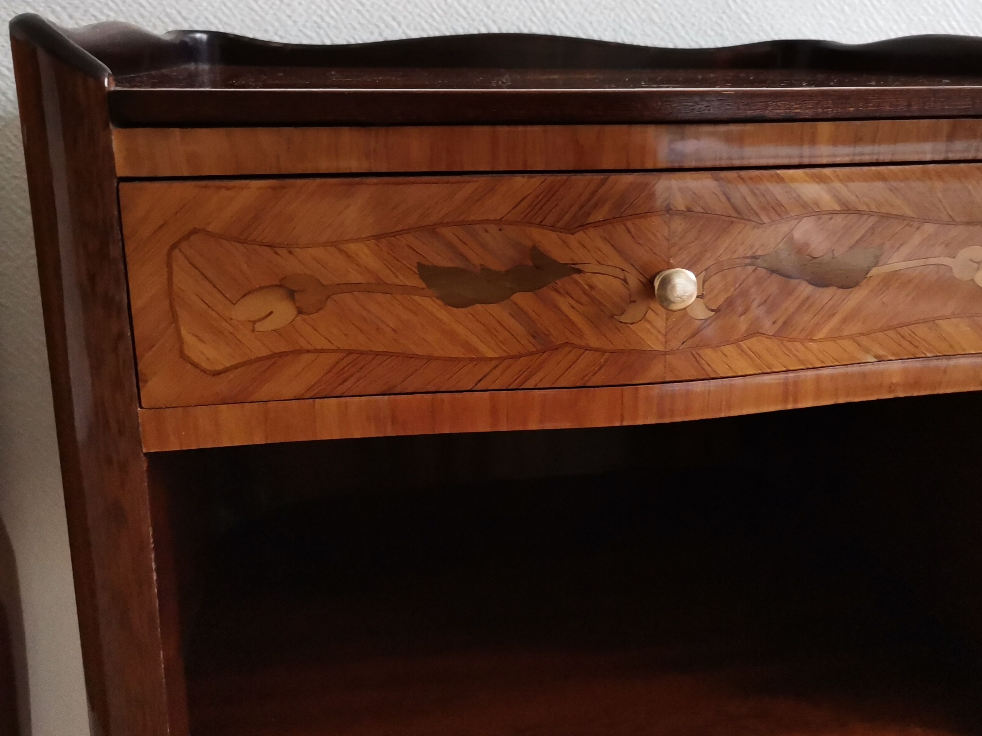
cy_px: 276
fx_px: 936
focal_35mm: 33
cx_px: 555
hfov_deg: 55.2
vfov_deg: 42.6
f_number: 2.4
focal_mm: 4.75
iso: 640
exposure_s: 1/25
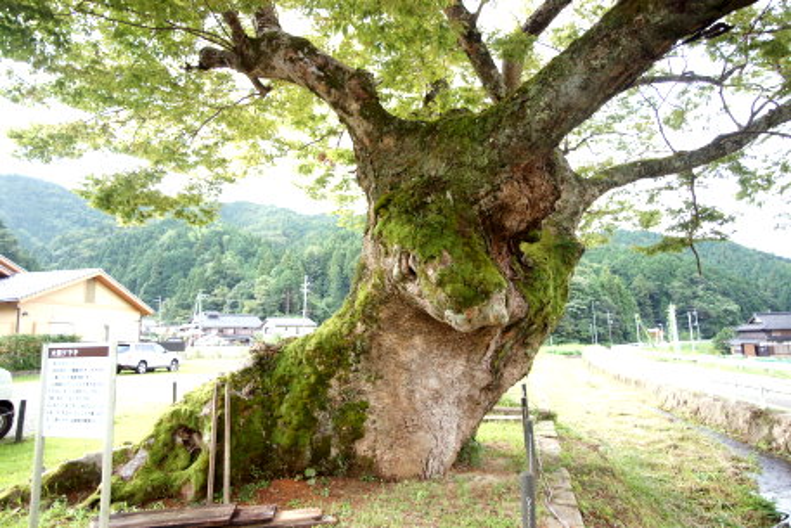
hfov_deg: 78.6
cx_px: 396
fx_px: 484
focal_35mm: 22
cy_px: 264
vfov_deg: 57.3
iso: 320
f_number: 6.3
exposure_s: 1/60
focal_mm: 22
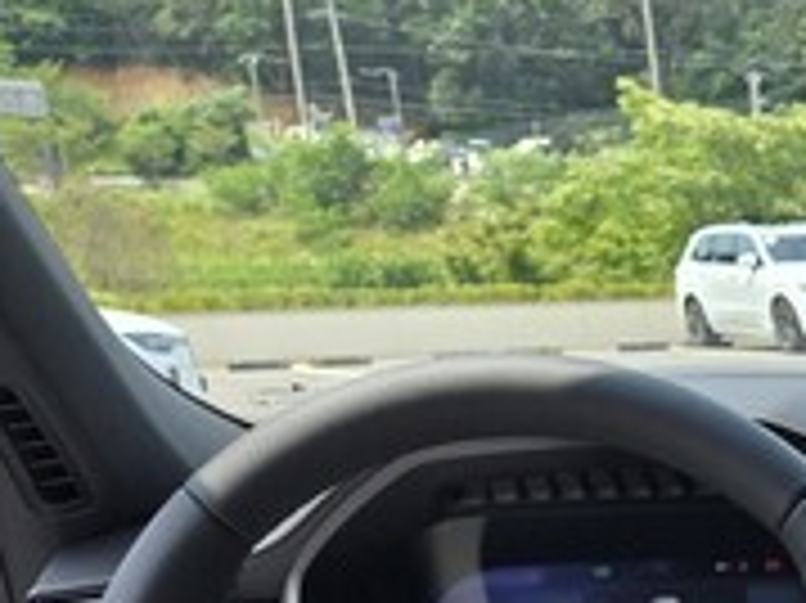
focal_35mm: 77
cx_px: 1234
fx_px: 1792
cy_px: 900
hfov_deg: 21.1
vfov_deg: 17.3
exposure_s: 1/2027
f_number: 1.8
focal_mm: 5.4
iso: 80
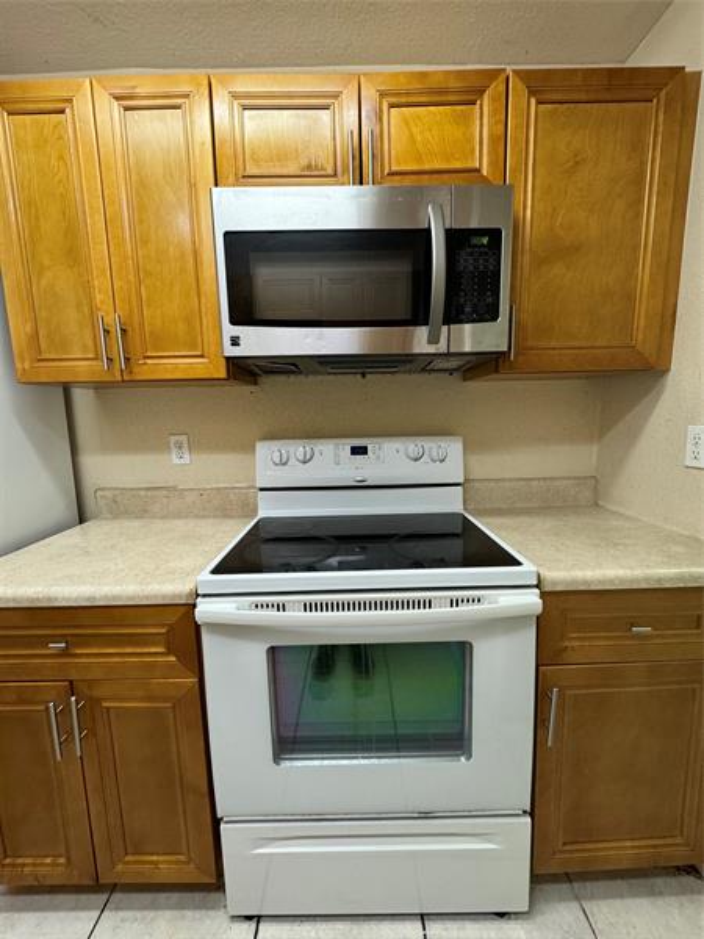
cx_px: 352
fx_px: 380
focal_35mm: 14
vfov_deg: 102.1
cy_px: 470
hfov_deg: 85.7
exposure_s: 1/120
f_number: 2.2
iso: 320
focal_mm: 2.22
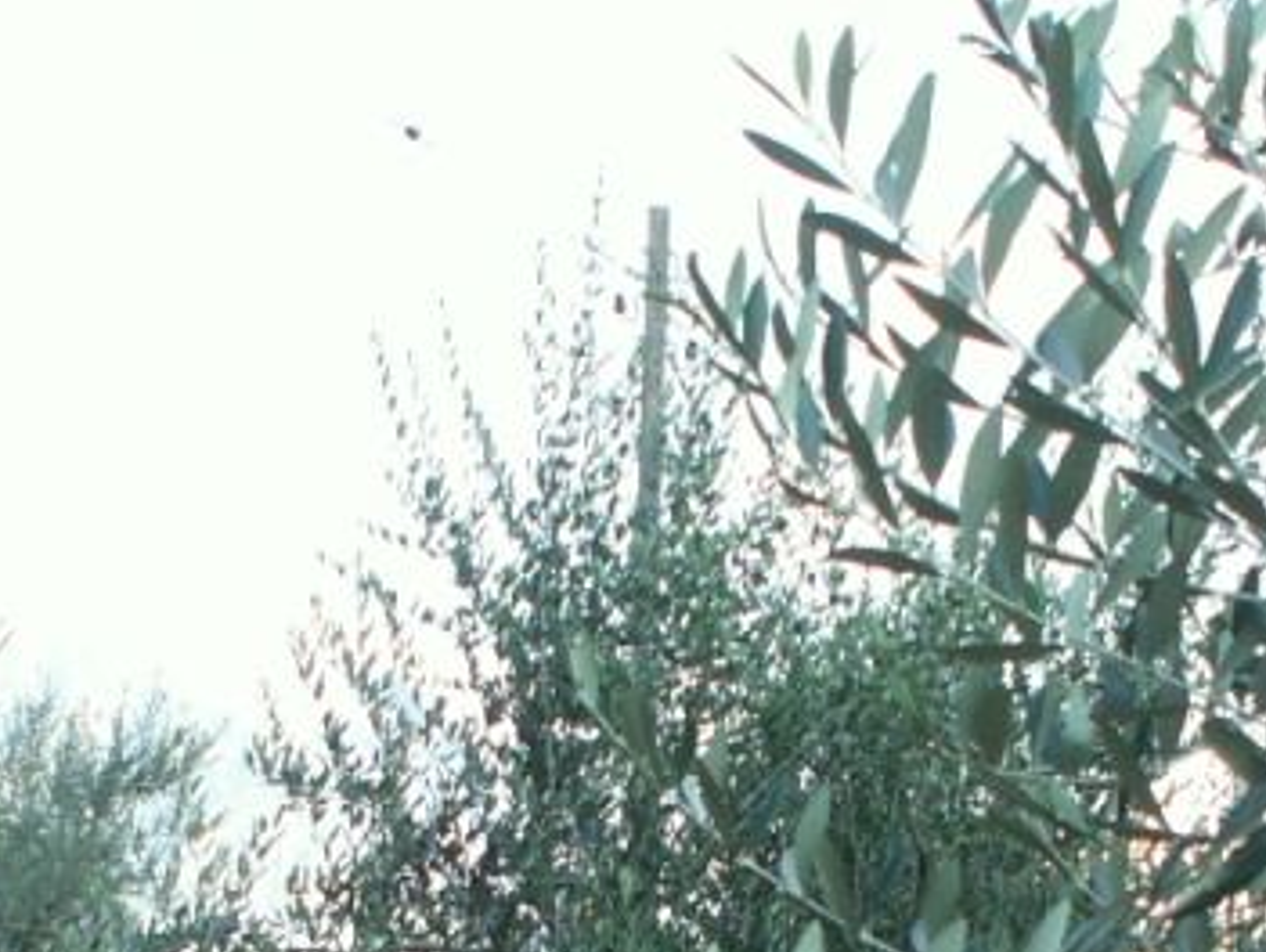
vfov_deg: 14.2
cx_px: 656
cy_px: 1093
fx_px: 3734
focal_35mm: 102
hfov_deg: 19.2
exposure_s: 1/60
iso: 50
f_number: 4
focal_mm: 5.86
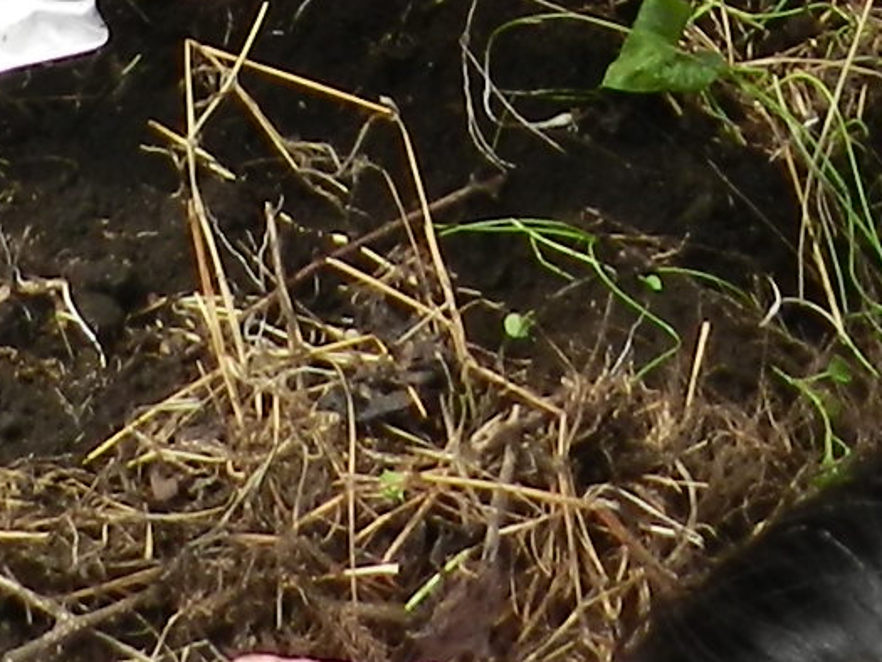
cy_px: -1013
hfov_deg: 13.6
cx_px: 2
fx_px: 3644
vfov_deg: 9.1
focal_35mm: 143
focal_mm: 4
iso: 160
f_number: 3.4
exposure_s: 1/400
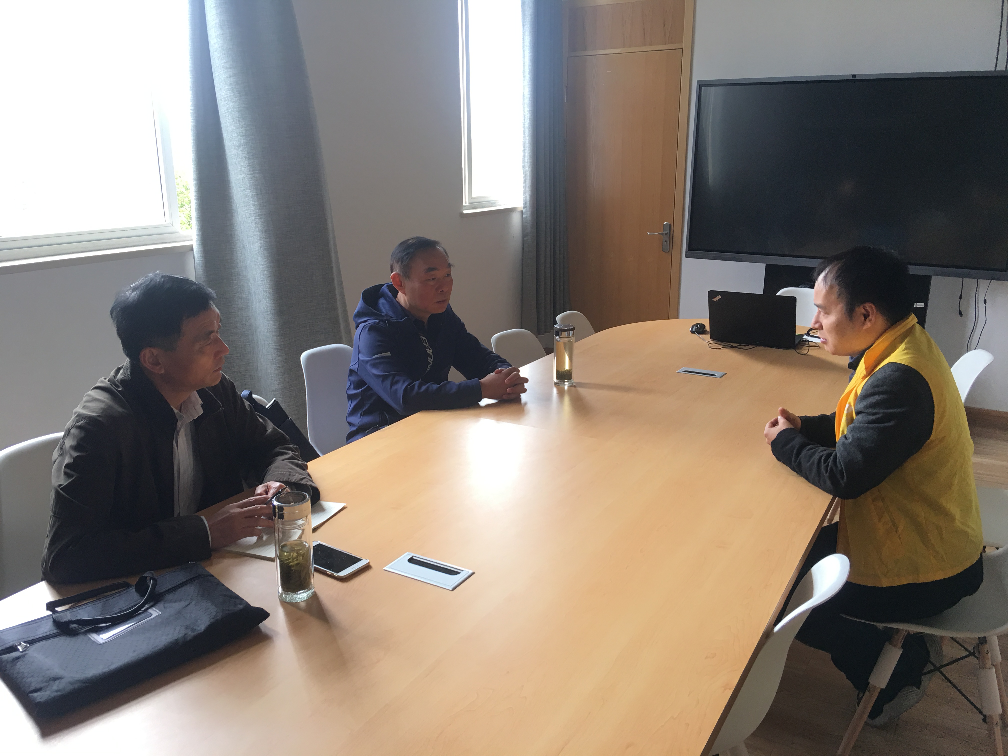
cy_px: 378
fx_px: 844
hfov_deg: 61.7
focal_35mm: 29
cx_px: 504
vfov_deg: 48.2
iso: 32
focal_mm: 4.15
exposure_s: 1/33
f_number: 2.2
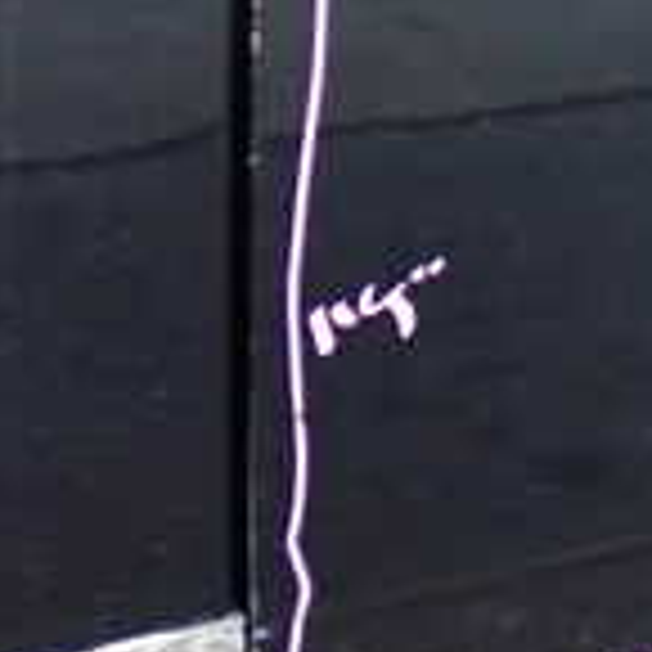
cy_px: -72
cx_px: 1335
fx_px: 2962
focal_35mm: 139
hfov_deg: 11.3
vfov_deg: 12.3
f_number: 2.7
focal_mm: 6.83
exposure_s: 1/25
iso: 800
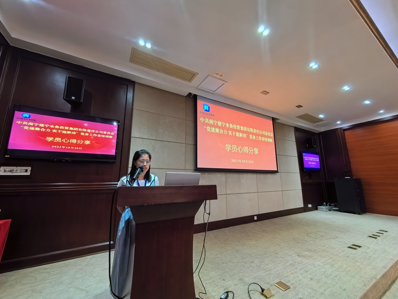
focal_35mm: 13
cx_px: 199
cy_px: 150
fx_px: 149
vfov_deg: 89.9
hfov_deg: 106.2
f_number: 2.2
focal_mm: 1.95
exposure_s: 1/40
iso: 500
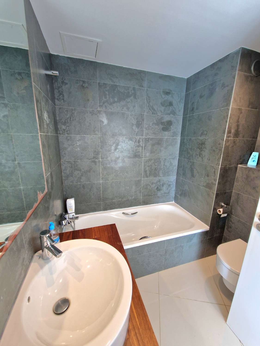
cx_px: 130
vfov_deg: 106.2
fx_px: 130
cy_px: 173
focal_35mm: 13
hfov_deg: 89.9
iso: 200
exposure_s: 1/50
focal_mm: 2.2
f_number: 2.2
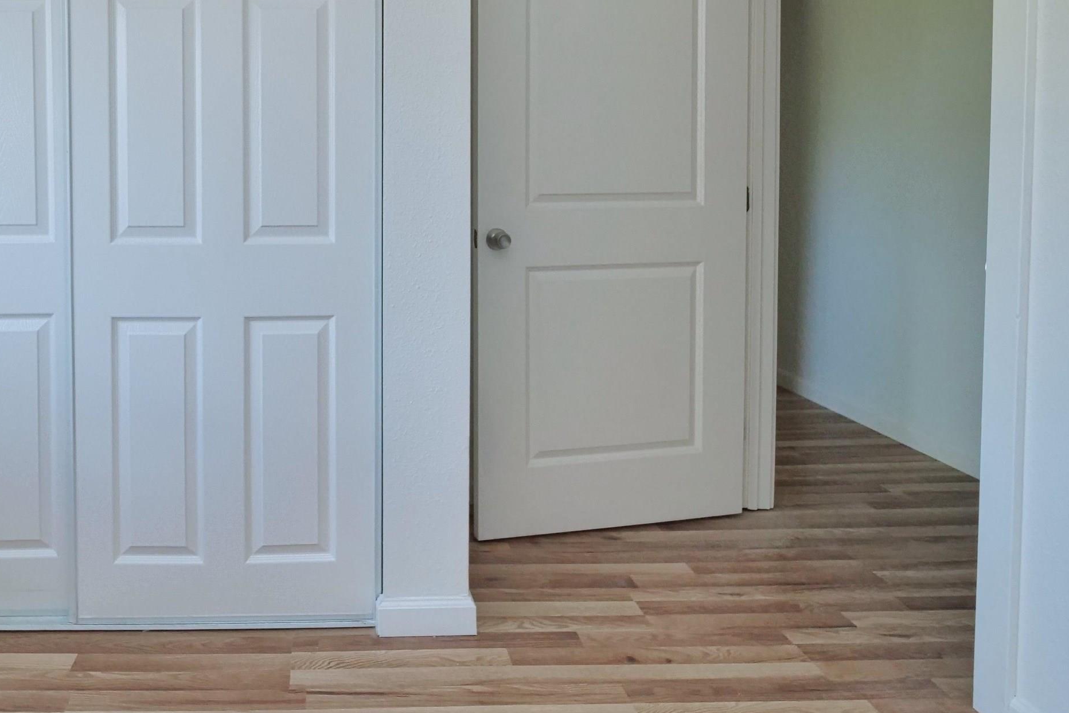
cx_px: 351
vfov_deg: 51.3
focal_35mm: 24
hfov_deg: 71.4
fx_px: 713
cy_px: 193
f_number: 5.6
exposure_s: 1/160
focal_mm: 7
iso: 800
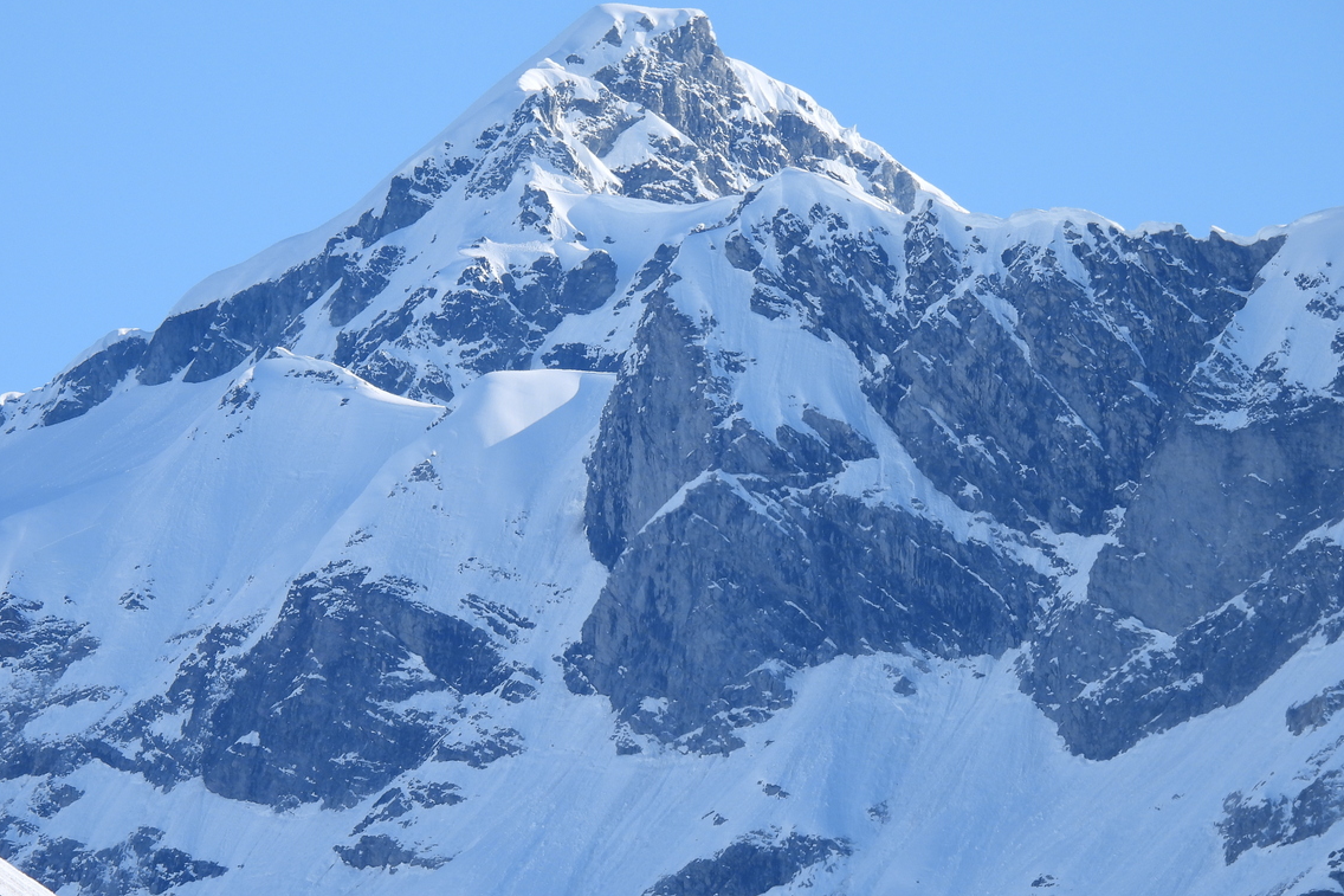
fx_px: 21873
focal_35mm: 586
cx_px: 610
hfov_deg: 3.5
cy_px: 560
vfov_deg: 2.3
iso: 100
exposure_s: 1/800
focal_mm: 89.2
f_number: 5
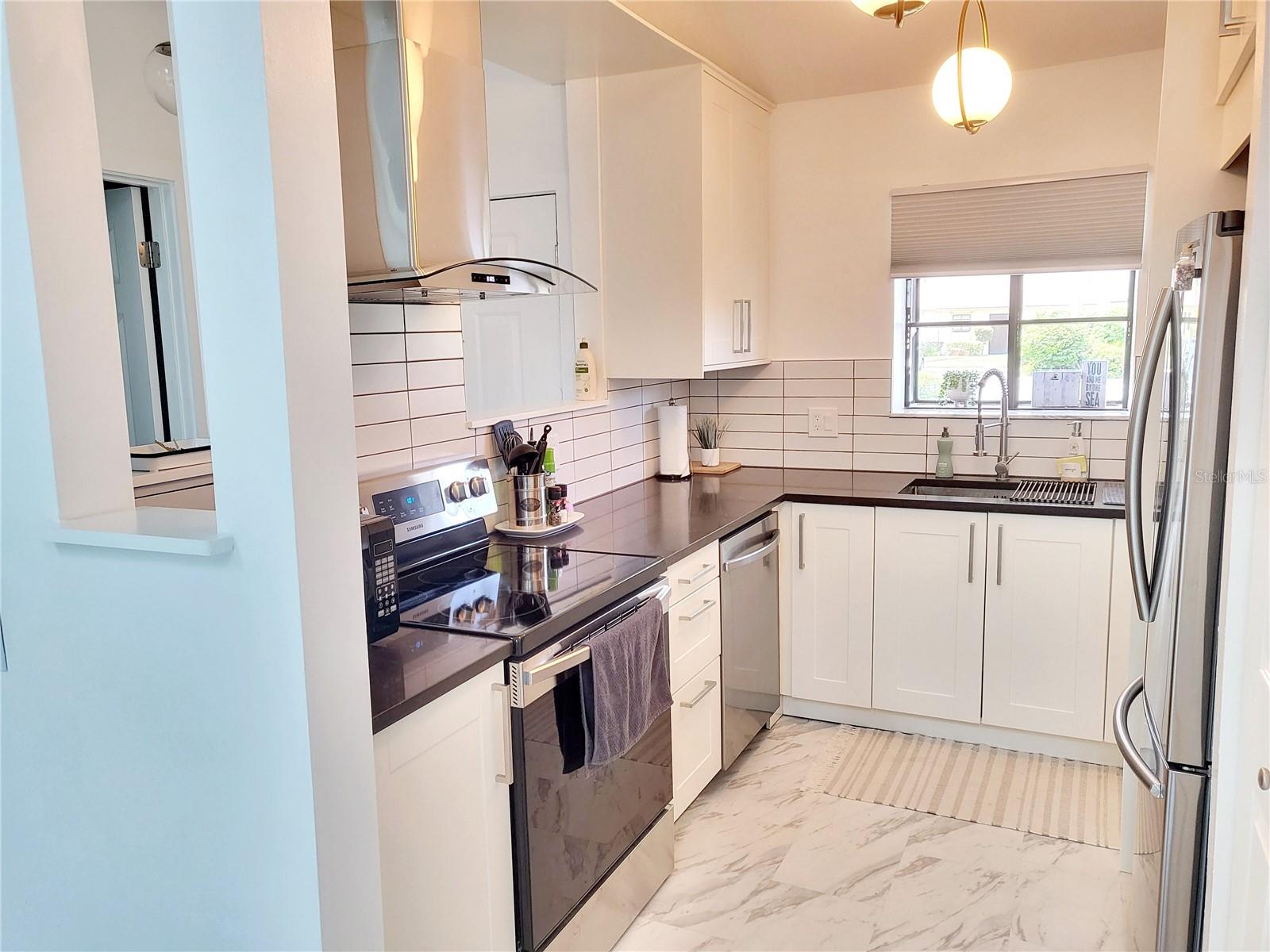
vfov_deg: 53.1
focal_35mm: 26
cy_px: 476
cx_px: 635
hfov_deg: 67.3
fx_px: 954
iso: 160
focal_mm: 4.25
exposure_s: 1/40
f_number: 1.8
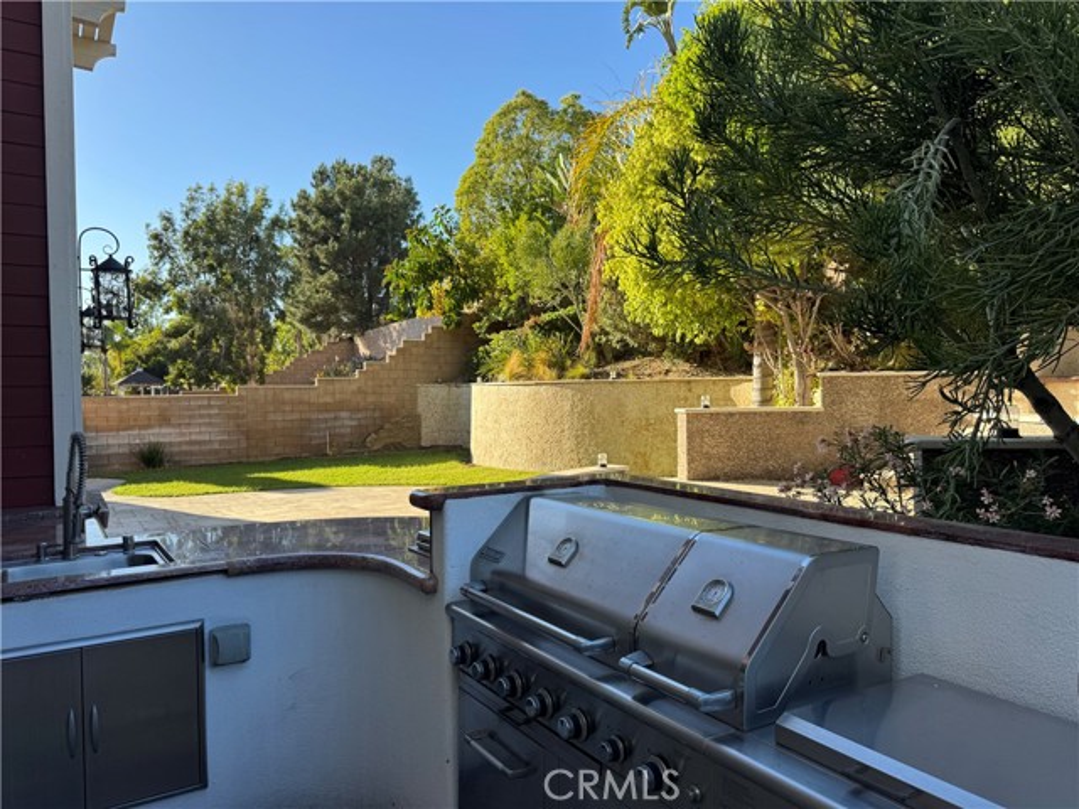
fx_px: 748
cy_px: 404
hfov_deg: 71.6
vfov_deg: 56.8
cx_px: 540
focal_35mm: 24
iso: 80
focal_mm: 6.76
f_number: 1.78
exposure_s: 1/1395
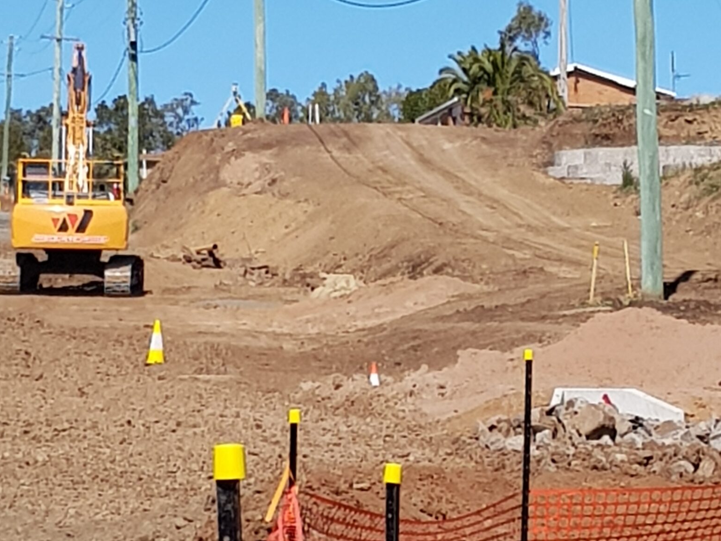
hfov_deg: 43.9
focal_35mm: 43
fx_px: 896
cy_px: 306
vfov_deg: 33.6
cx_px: 363
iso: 40
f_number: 1.7
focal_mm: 4.2
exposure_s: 1/2528
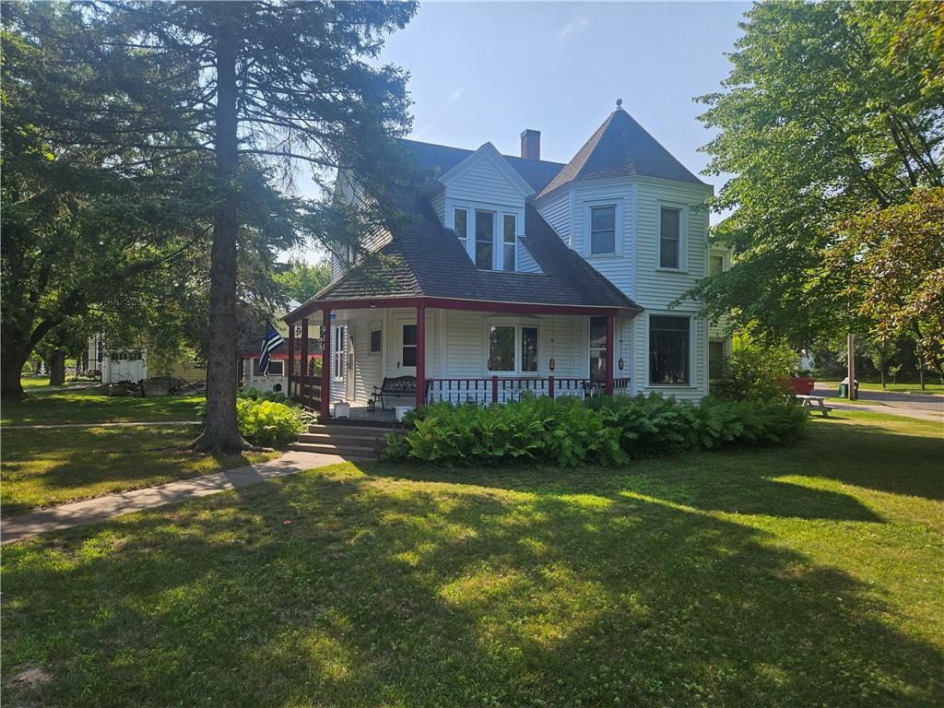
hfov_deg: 73.9
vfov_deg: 58.9
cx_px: 472
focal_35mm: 23
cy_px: 354
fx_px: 627
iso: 25
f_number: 1.8
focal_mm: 5.4
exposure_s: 1/1099
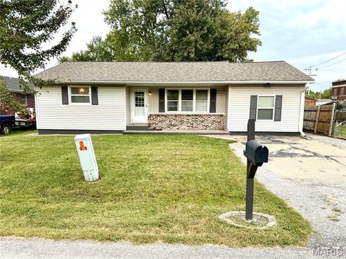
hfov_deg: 71.6
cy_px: 130
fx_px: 240
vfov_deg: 56.8
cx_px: 173
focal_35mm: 24
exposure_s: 1/1091
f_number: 1.78
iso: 80
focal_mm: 6.76
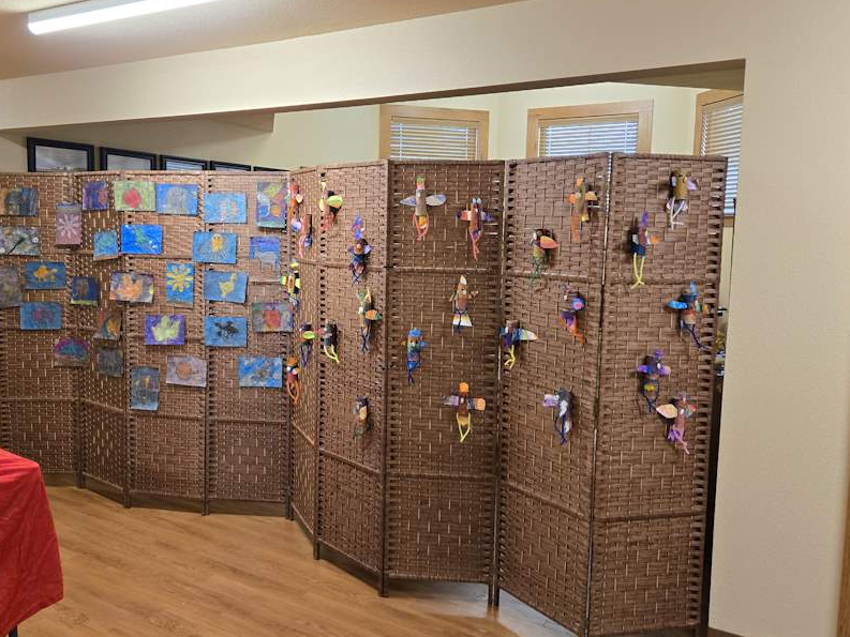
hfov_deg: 61.5
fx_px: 712
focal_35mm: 29
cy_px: 301
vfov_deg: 48.2
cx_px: 386
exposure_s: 1/120
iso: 250
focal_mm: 5.4
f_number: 1.8
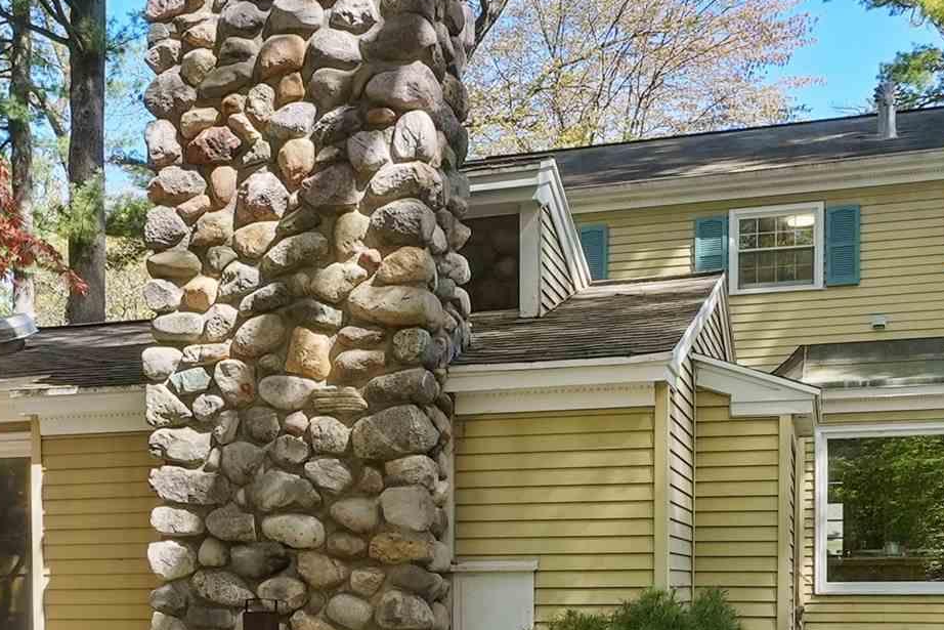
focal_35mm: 50
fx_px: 1320
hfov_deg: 39.2
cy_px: 624
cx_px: 369
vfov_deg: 25.5
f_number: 14
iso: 640
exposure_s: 1/50
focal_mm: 15.1
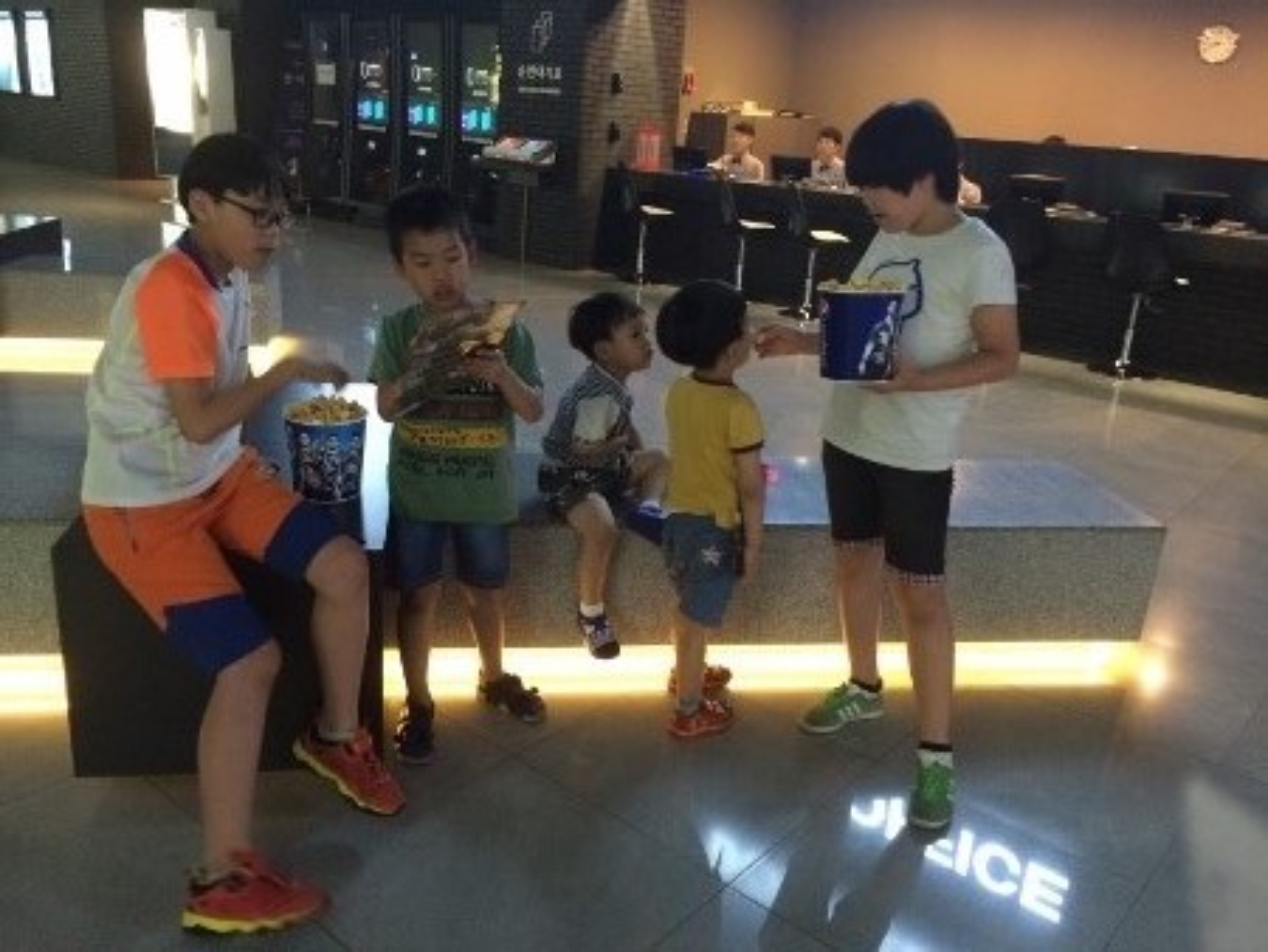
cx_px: 634
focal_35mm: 30
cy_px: 476
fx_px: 1100
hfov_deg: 59.9
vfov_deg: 46.8
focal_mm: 4.12
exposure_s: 1/17
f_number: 2.2
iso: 320
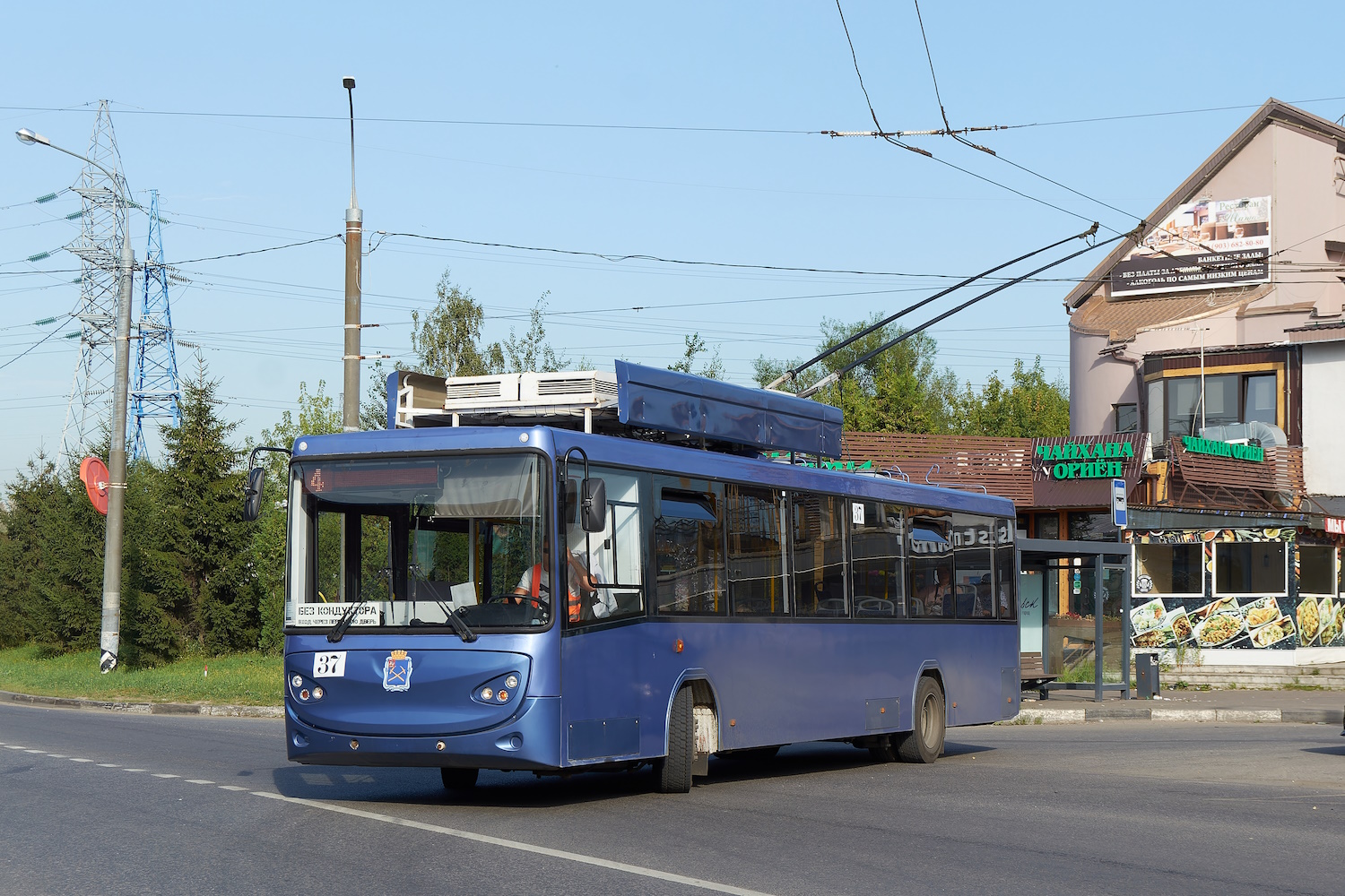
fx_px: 1961
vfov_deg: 25.8
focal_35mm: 52
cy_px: 448
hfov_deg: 37.9
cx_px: 672
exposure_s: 1/250
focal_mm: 35
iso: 110
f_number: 7.1
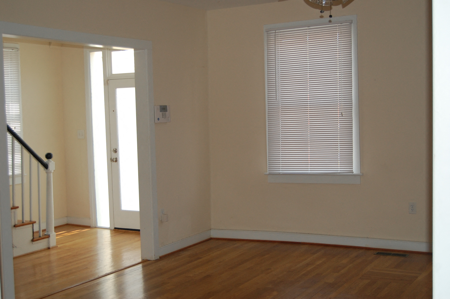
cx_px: 225
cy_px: 150
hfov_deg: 38.9
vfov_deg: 26.4
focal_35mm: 51
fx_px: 637
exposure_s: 1/200
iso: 400
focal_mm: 34
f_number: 4.5
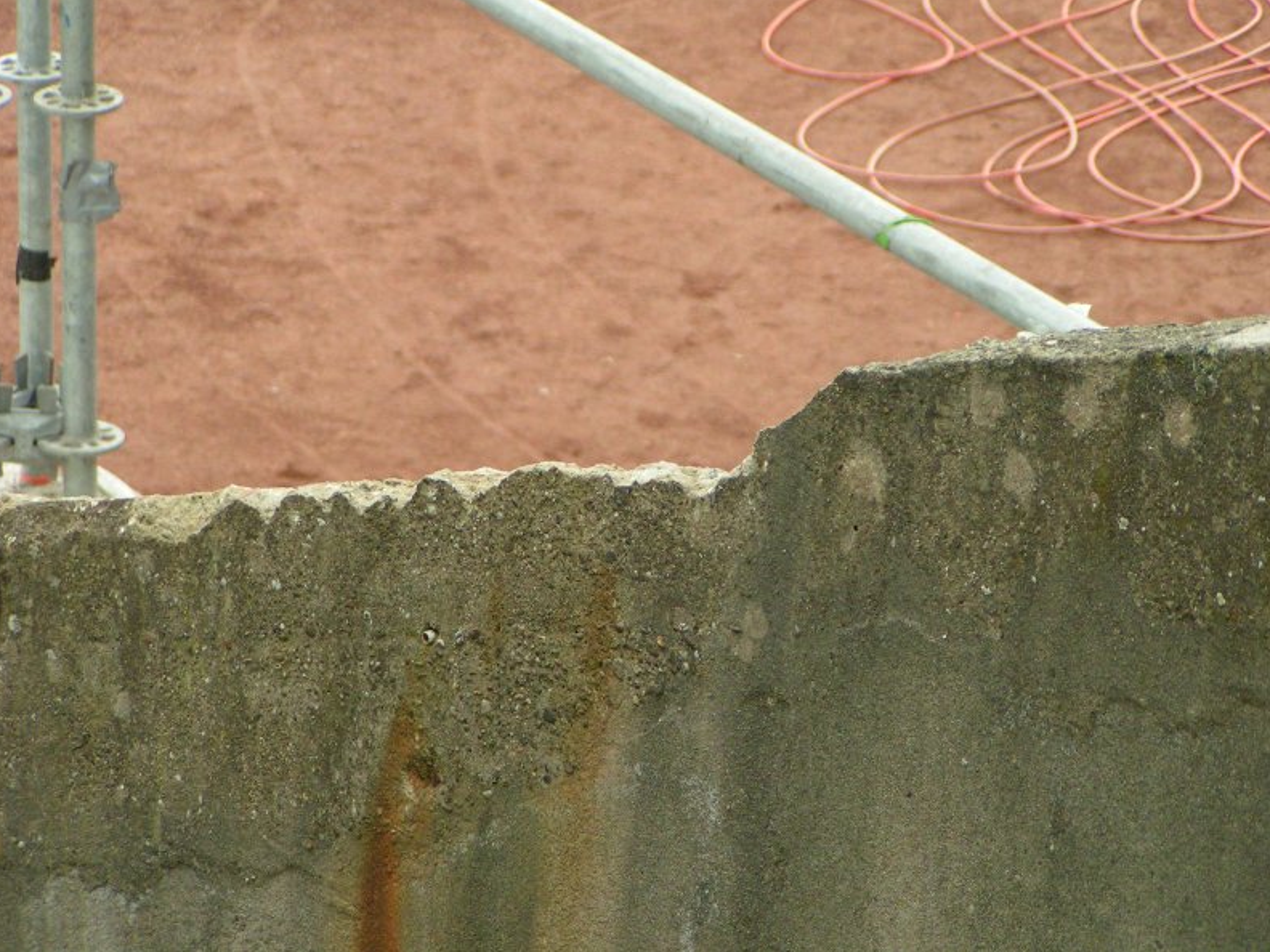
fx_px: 6971
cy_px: 474
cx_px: 632
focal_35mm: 190
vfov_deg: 7.8
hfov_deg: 10.4
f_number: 3.5
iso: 200
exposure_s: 1/200
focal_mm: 28.8
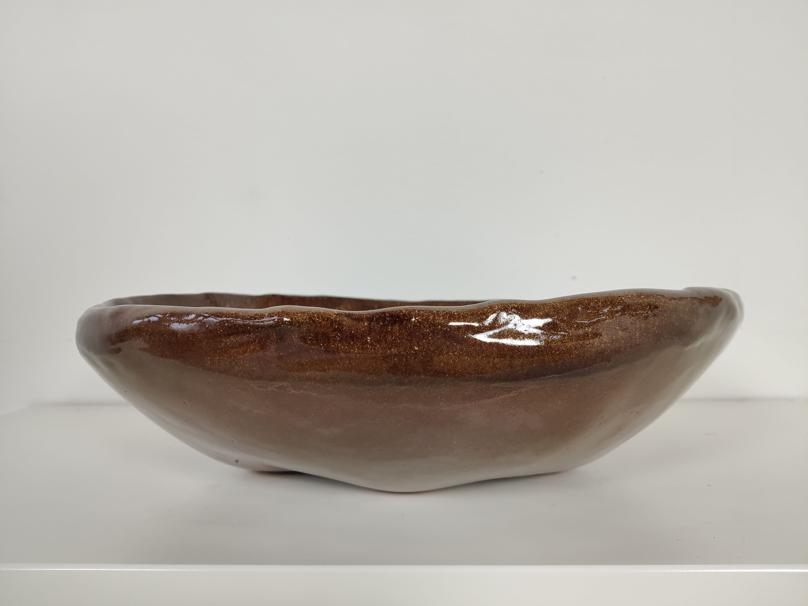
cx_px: 404
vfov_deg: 53.1
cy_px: 303
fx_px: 607
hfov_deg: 67.3
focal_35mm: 26
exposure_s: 1/100
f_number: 1.75
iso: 150
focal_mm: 4.75
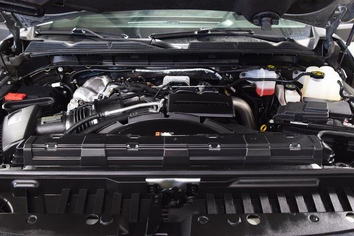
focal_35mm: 36
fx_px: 354
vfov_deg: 36.9
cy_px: 118
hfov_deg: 53.1
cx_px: 177
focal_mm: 24
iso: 1600
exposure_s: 1/15
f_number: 5.6
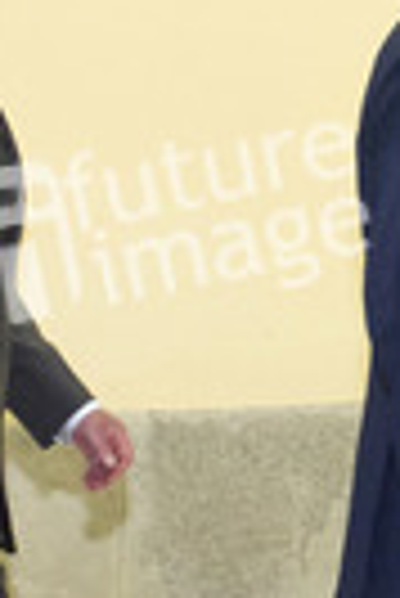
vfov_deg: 8.6
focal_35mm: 240
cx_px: 272
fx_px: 3989
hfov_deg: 5.7
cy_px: 454
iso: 400
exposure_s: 1/250
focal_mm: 40
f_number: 5.6
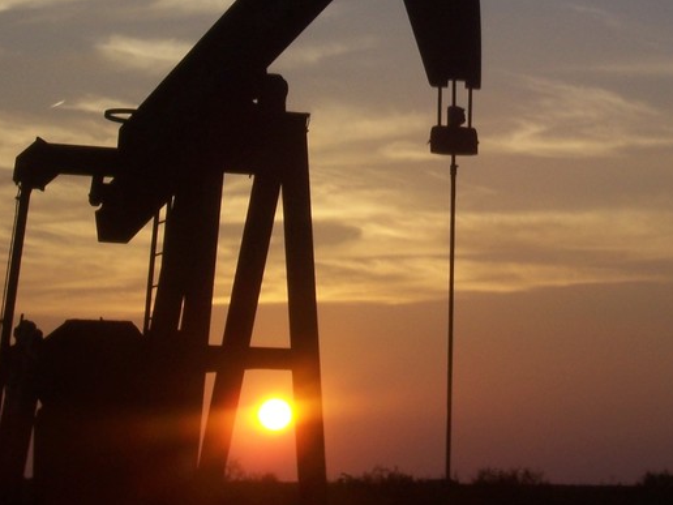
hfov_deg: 12.4
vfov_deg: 9.3
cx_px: 539
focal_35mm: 159
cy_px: 90
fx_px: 3091
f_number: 8
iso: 80
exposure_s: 1/350
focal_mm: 13.5
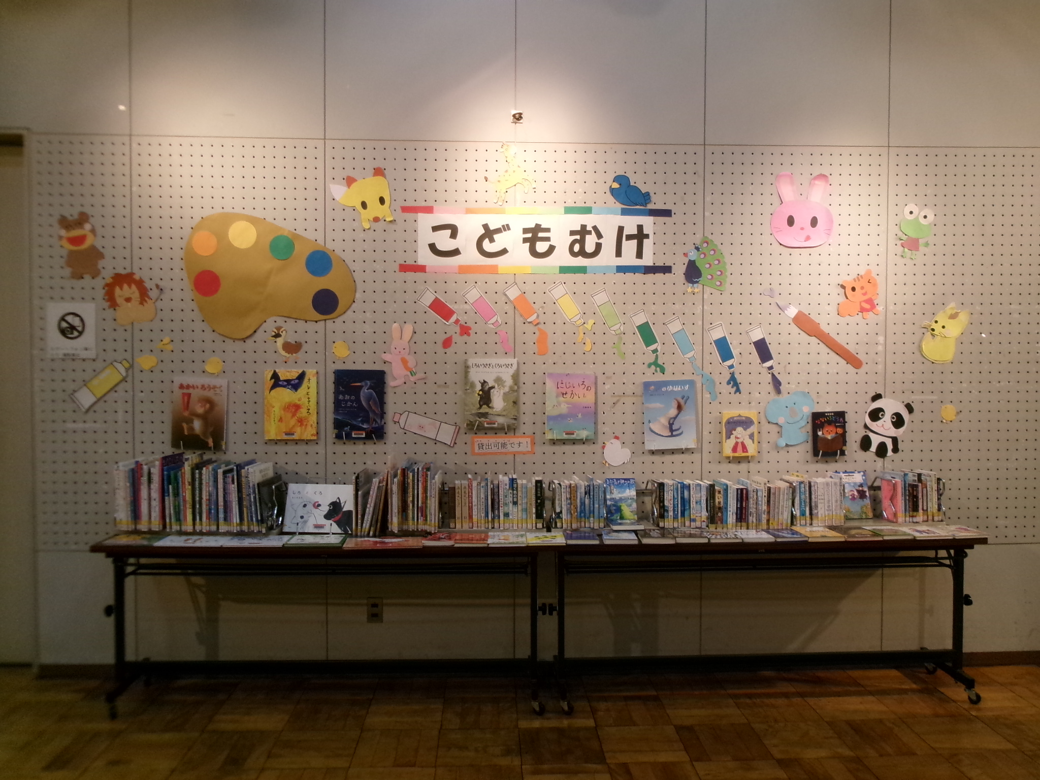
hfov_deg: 63.4
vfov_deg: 49.7
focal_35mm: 28
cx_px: 520
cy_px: 390
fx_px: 841
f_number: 3.9
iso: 315
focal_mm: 5.1
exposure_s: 1/34
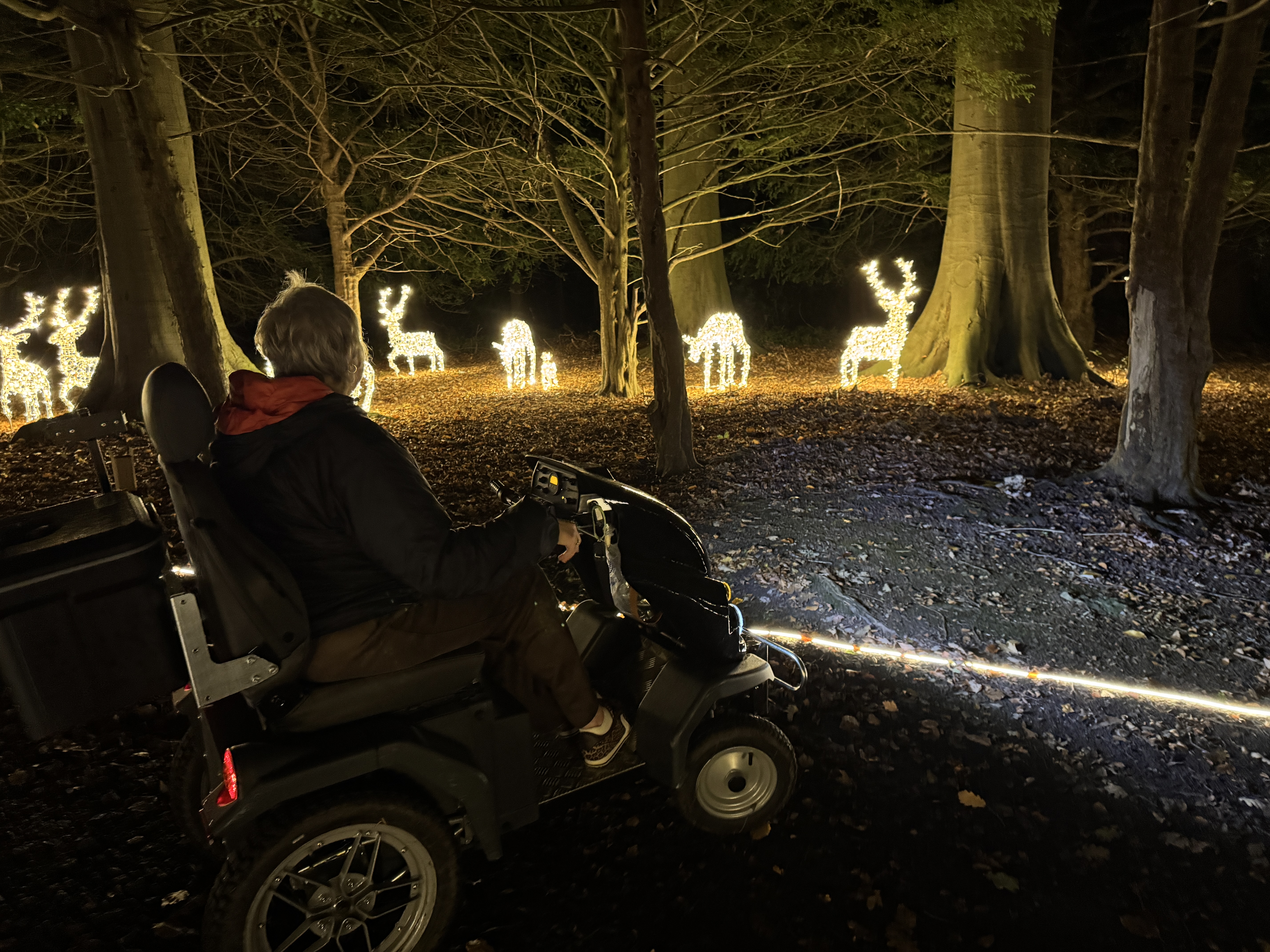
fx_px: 881
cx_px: 635
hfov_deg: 71.6
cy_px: 476
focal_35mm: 24
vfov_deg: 56.8
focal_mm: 6.76
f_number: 1.78
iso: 1250
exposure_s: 1/26
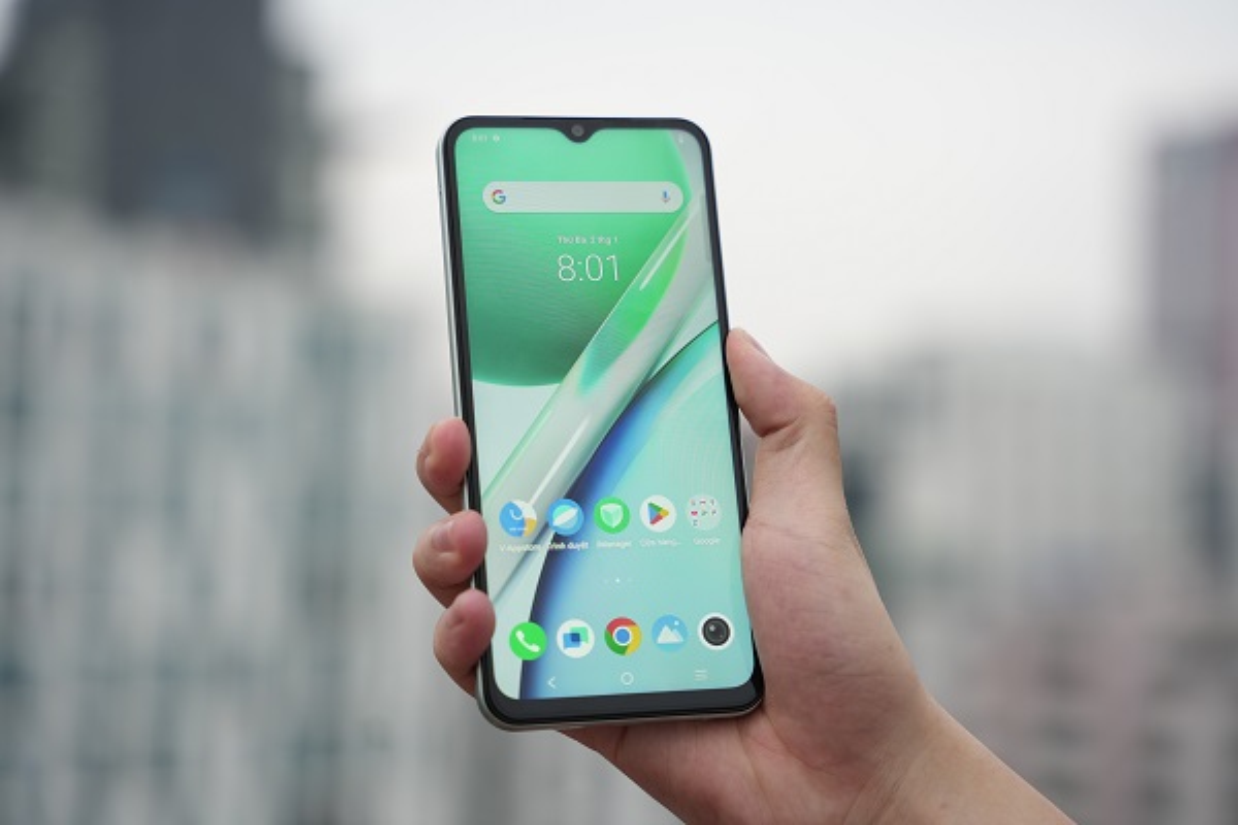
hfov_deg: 28.8
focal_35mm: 70
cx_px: 619
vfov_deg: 19.5
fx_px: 2407
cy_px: 412
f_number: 2.8
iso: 160
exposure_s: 1/160
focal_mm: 70
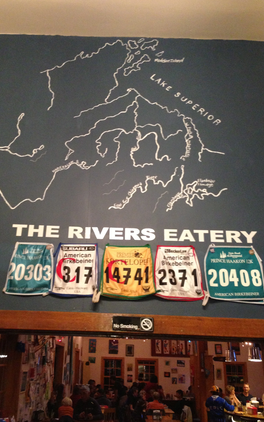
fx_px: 414
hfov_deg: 35.3
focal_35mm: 36
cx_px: 112
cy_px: 208
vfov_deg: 54.0
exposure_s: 1/17
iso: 400
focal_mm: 4.13
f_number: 2.4
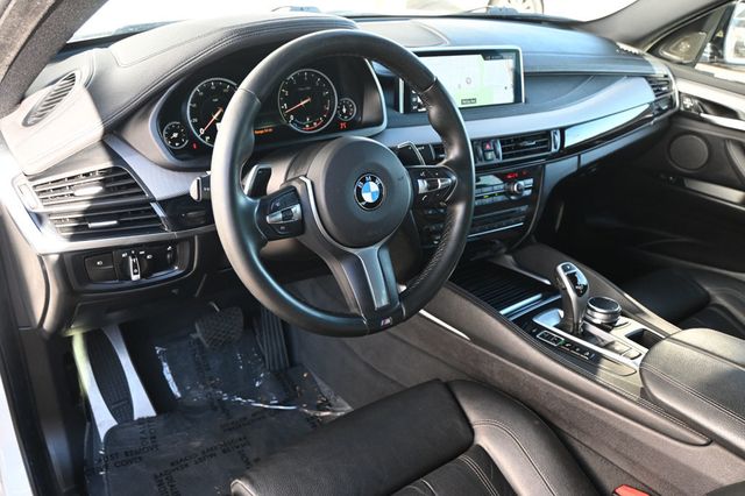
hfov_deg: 63.2
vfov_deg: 44.6
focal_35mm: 29
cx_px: 372
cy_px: 248
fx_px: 605
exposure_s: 1/125
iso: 560
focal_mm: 19.5
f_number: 3.8
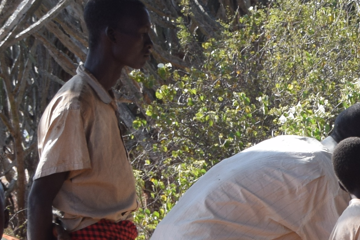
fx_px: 3430
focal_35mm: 343
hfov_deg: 5.9
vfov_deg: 4.0
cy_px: 259
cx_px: 681
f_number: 8
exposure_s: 1/250
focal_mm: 46
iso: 220
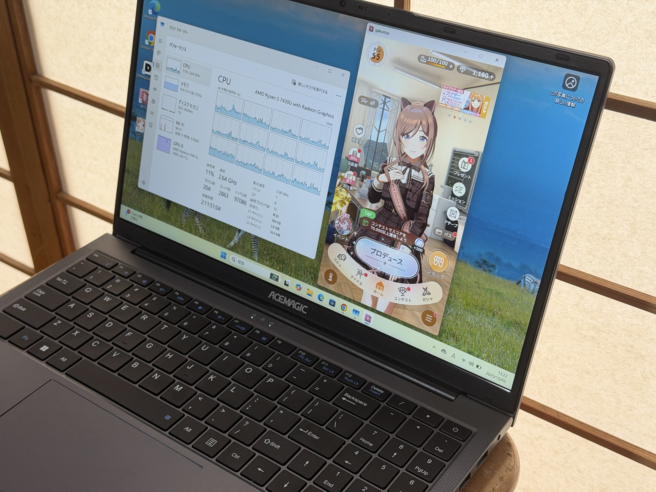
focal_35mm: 48
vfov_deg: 30.3
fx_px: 910
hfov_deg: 39.7
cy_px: 246
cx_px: 328
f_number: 1.78
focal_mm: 6.76
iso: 100
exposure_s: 1/77
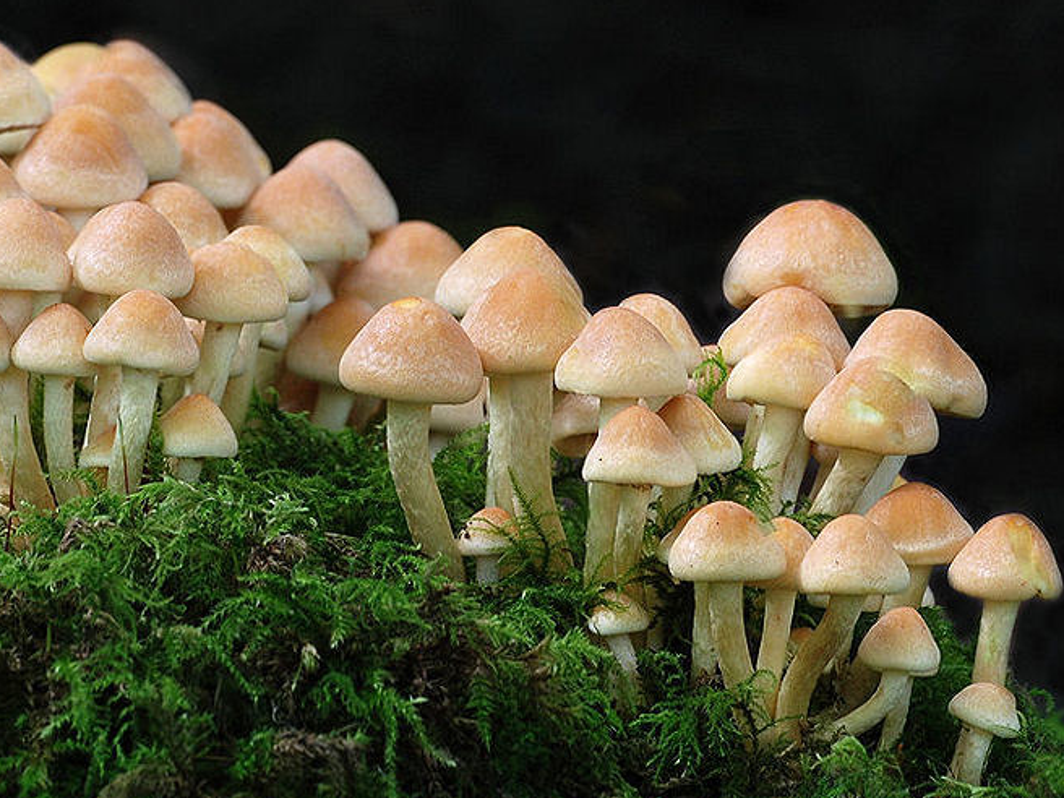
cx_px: 136
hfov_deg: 3.0
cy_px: 317
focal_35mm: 660
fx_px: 20287
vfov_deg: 2.3
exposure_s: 1/2
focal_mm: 250
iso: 200
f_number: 11
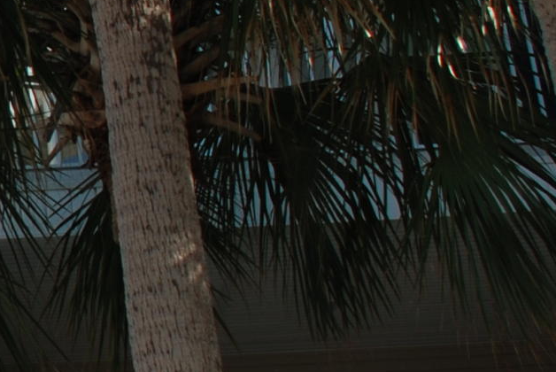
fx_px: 1994
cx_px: -489
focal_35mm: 129
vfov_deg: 10.7
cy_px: 174
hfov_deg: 13.9
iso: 100
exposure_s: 1/160
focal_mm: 18
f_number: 6.3
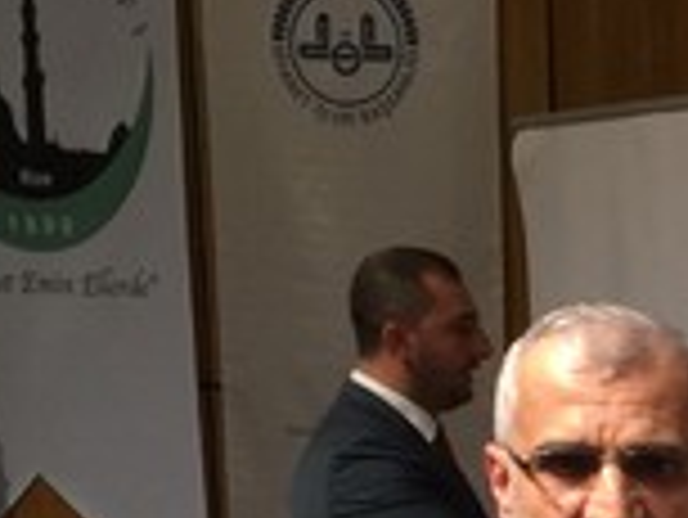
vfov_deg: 10.9
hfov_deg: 13.9
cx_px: 1223
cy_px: 955
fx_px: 2526
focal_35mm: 127
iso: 64
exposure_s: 1/17
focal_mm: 4.15
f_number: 2.2
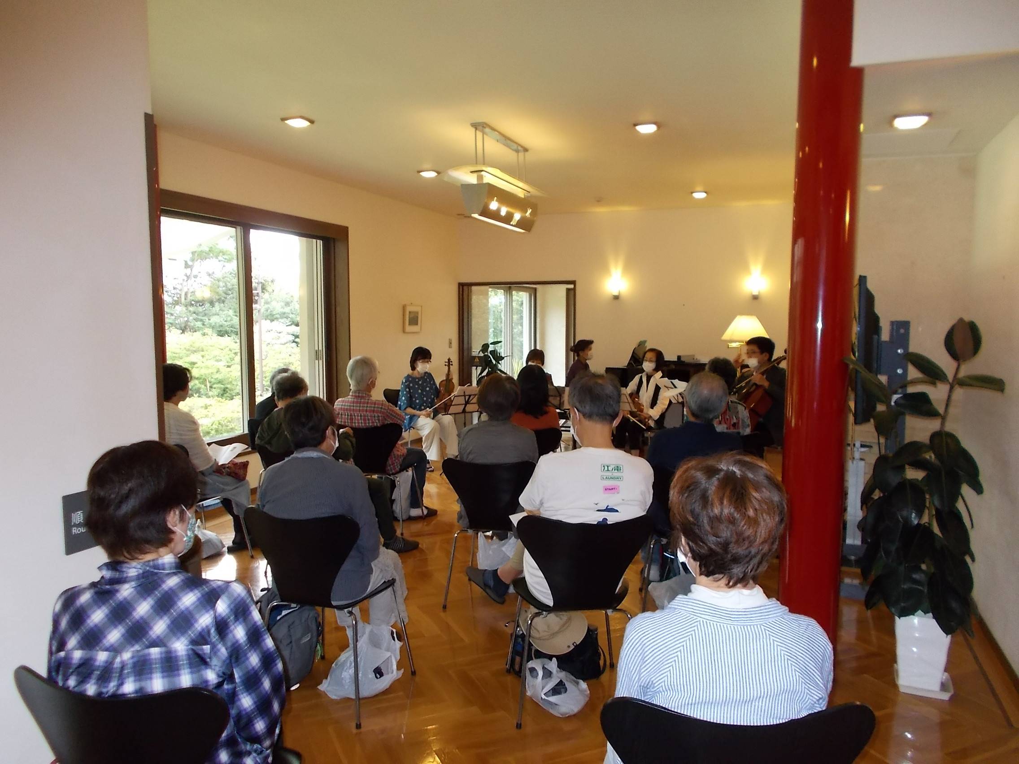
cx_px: 510
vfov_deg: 53.1
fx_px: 765
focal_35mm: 26
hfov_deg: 67.3
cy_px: 382
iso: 220
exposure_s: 1/25
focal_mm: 4.6
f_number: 3.2
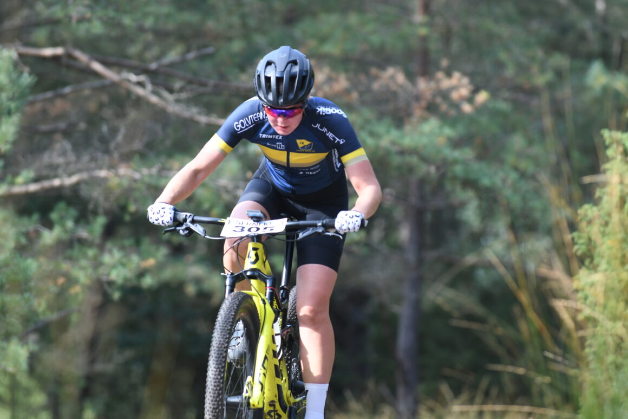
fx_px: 5232
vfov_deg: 4.6
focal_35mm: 300
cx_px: 314
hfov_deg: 6.9
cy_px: 210
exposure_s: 1/800
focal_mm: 200
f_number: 4
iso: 500
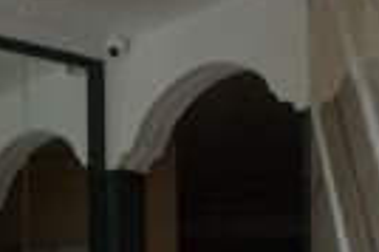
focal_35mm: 135
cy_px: 541
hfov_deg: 15.0
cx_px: 18
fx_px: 1416
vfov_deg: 9.4
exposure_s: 1/160
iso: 125
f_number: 4
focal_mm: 17
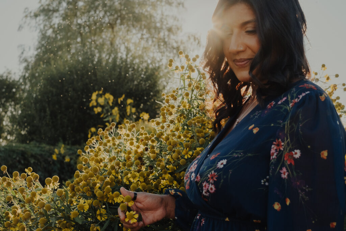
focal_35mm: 53
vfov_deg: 25.5
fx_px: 509
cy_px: 116
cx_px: 173
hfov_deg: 37.5
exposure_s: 1/1000
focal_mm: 35
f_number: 5.6
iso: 500
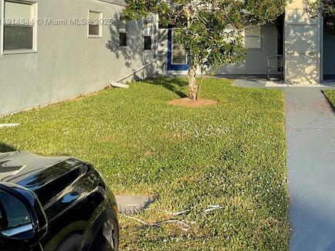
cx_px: 296
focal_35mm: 53
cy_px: 22
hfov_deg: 34.4
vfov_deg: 26.5
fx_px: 513
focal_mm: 3
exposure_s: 1/898
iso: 16
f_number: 1.8
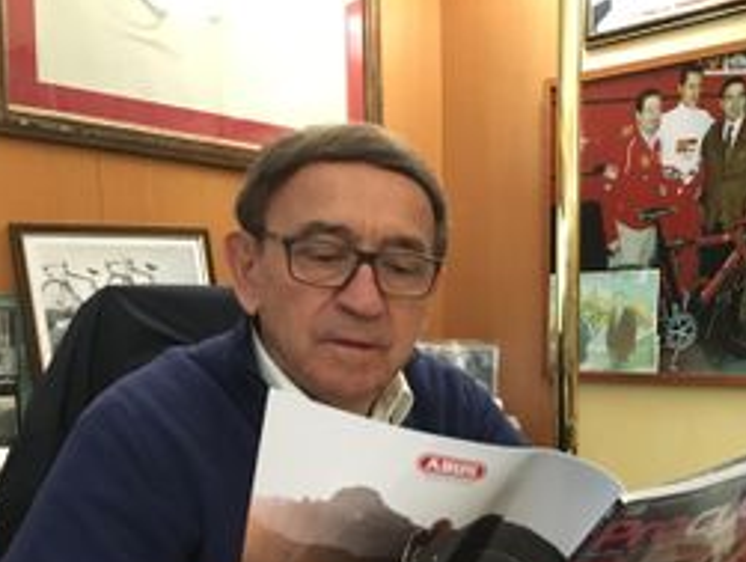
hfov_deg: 35.7
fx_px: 1122
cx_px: 583
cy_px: 485
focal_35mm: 52
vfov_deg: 27.3
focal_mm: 4.15
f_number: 2.2
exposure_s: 1/17
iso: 320
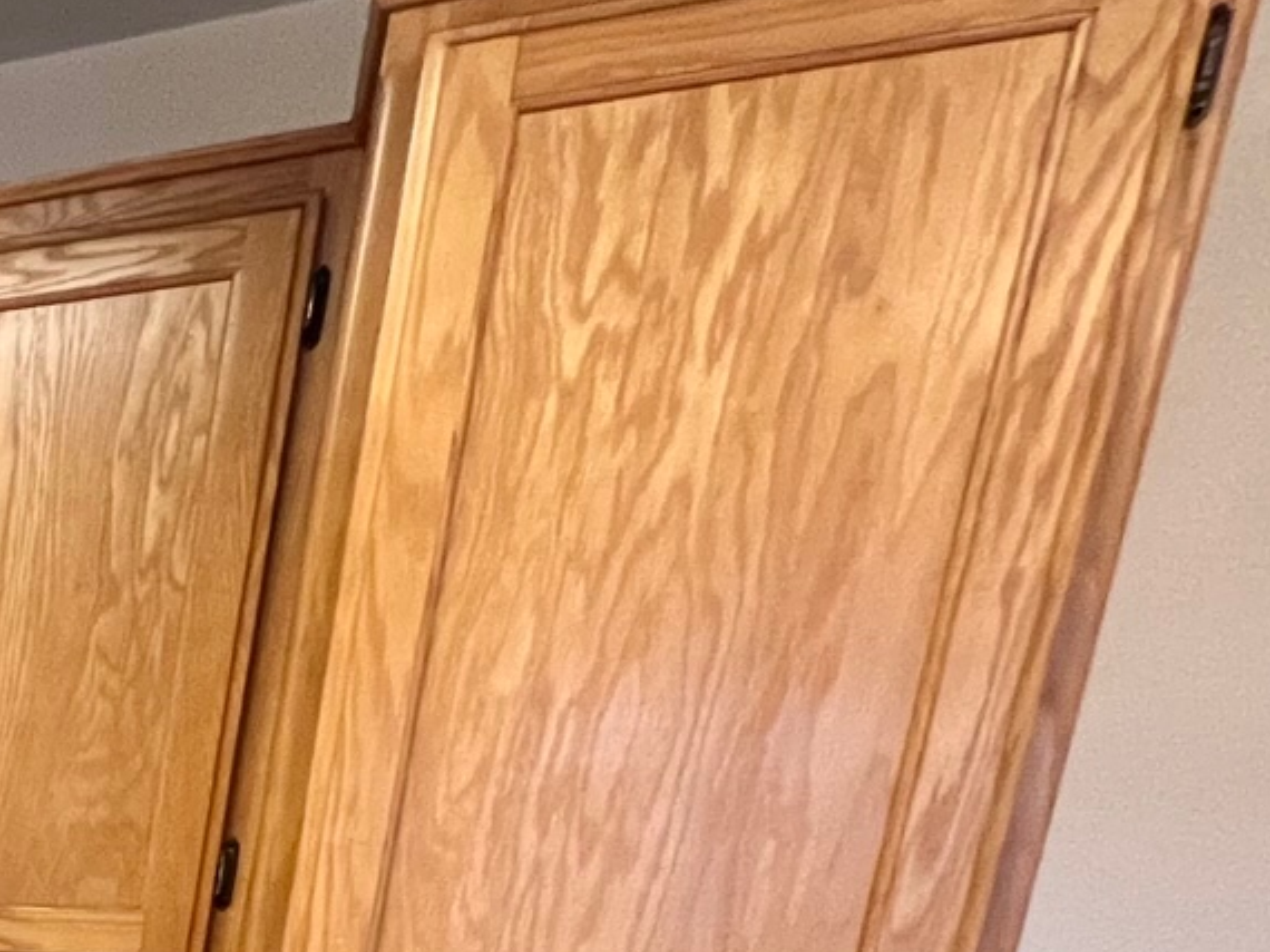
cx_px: -929
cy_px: 1313
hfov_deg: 23.7
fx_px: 1687
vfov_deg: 25.8
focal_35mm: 46
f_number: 1.8
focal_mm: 1.57
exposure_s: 1/60
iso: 320
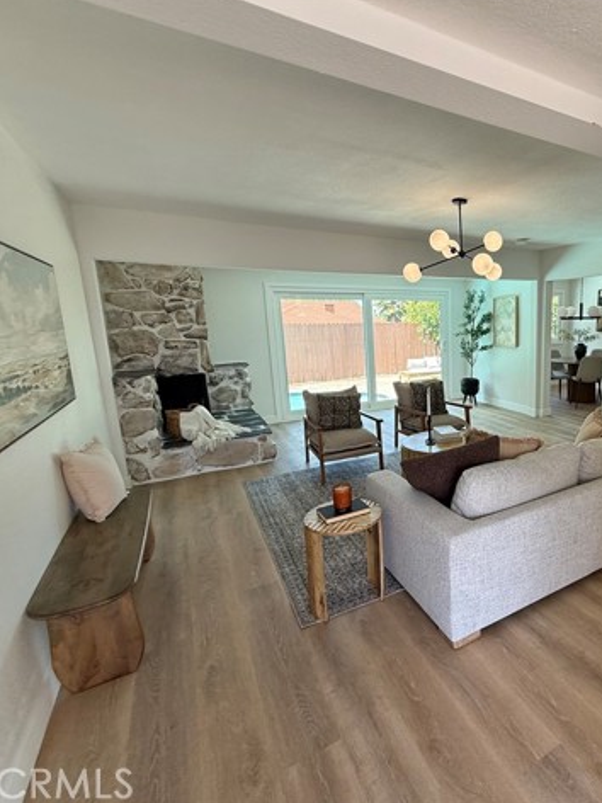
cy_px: 400
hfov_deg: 63.2
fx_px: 441
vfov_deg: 84.7
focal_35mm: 19
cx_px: 476
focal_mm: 2.22
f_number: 2.2
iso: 64
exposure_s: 1/127
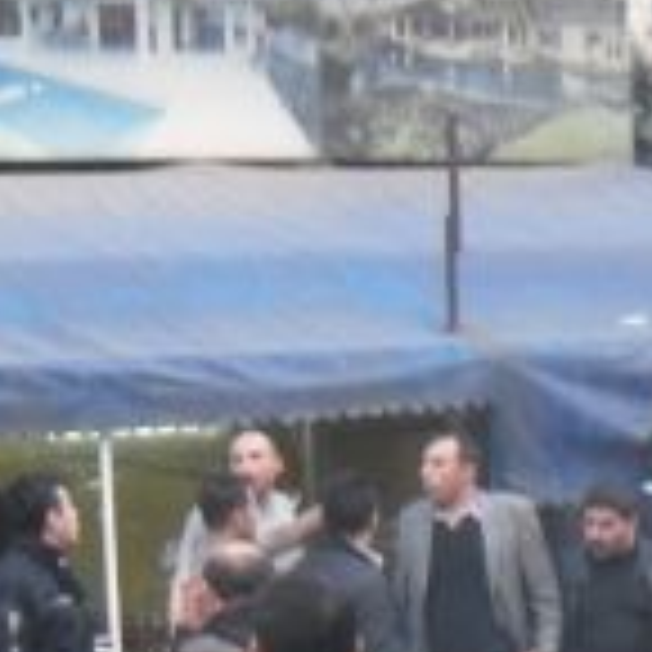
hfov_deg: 13.0
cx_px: 634
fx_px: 2834
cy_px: 504
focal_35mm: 133
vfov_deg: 13.1
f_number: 2.8
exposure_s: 1/45
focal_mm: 6
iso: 400
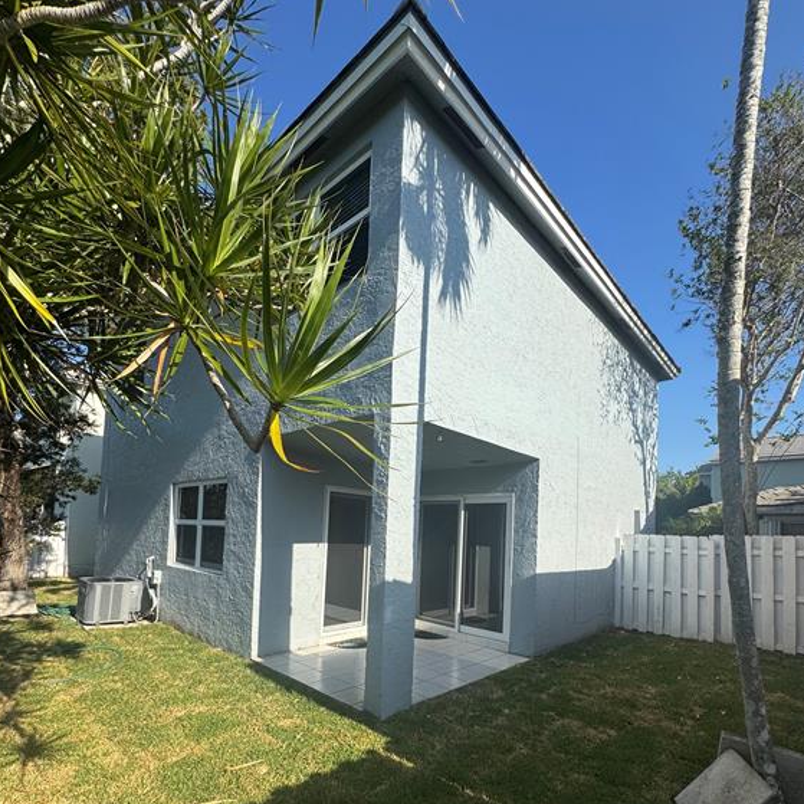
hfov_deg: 84.0
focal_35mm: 17
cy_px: 518
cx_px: 400
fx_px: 447
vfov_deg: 81.9
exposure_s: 1/1976
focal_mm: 2.22
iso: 50
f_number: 2.2
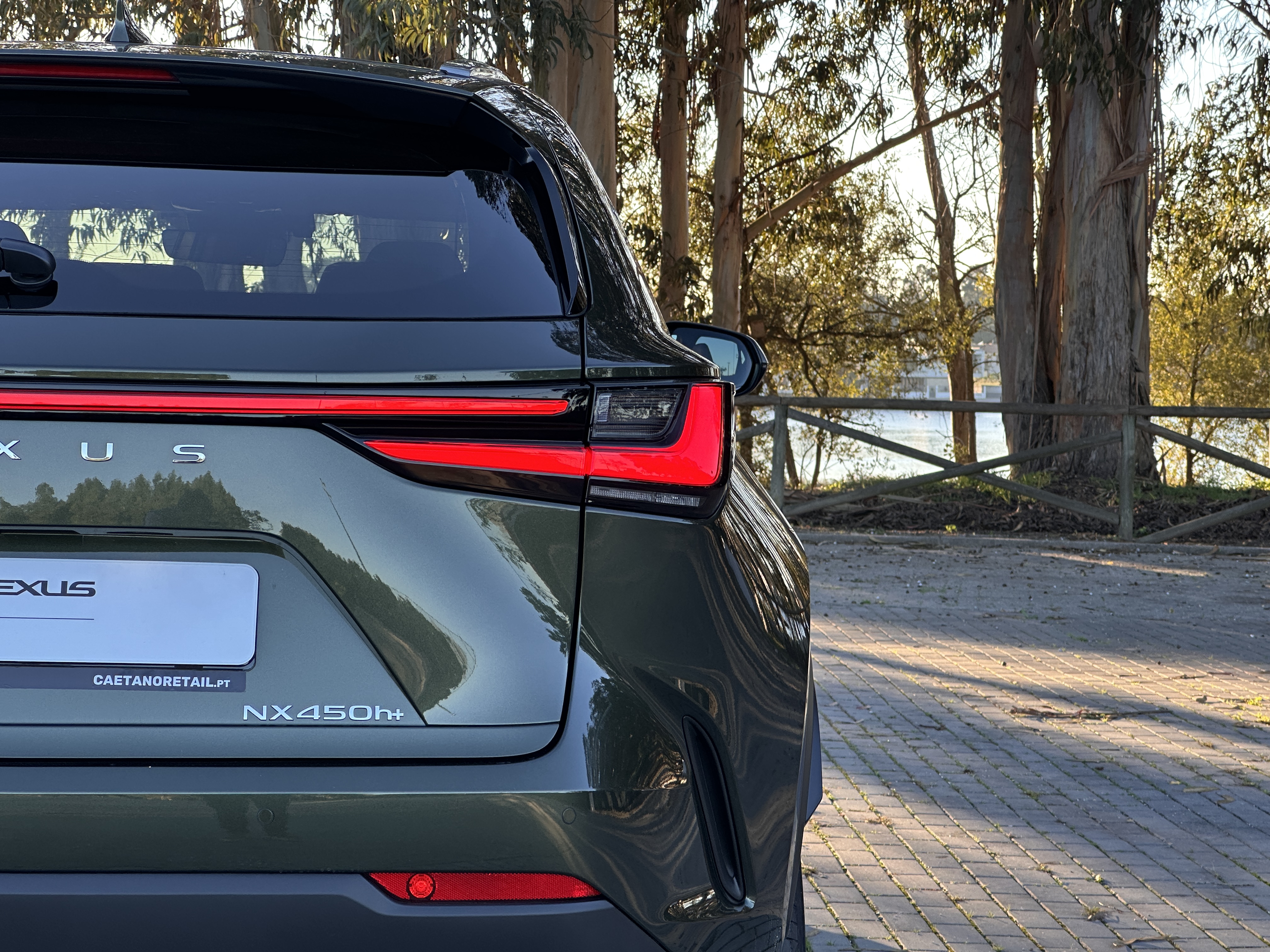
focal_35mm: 77
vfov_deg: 19.1
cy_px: 476
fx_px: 2825
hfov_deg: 25.3
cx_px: 635
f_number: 2.8
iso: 50
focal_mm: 9
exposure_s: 1/99
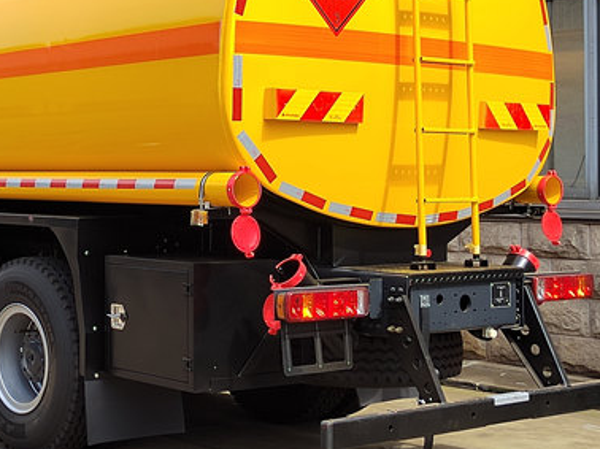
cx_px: 79
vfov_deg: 20.3
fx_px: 1247
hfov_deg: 26.3
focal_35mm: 72
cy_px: 136
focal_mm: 5.52
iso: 344
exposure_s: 1/1364
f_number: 1.9
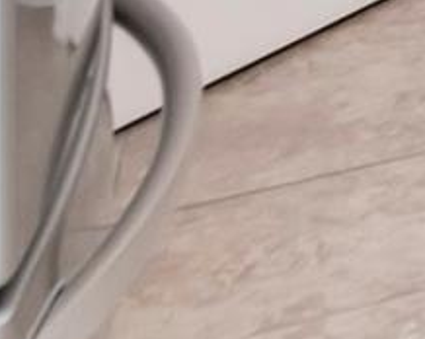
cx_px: 1425
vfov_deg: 9.4
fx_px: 1690
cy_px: -618
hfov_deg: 9.5
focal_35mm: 134
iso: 1250
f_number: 8
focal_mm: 13
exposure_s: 1/125
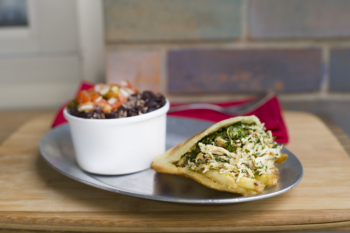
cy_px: 116
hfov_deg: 39.6
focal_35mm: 50
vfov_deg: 27.0
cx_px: 175
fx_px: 486
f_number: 4
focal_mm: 50
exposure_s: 1/125
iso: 250
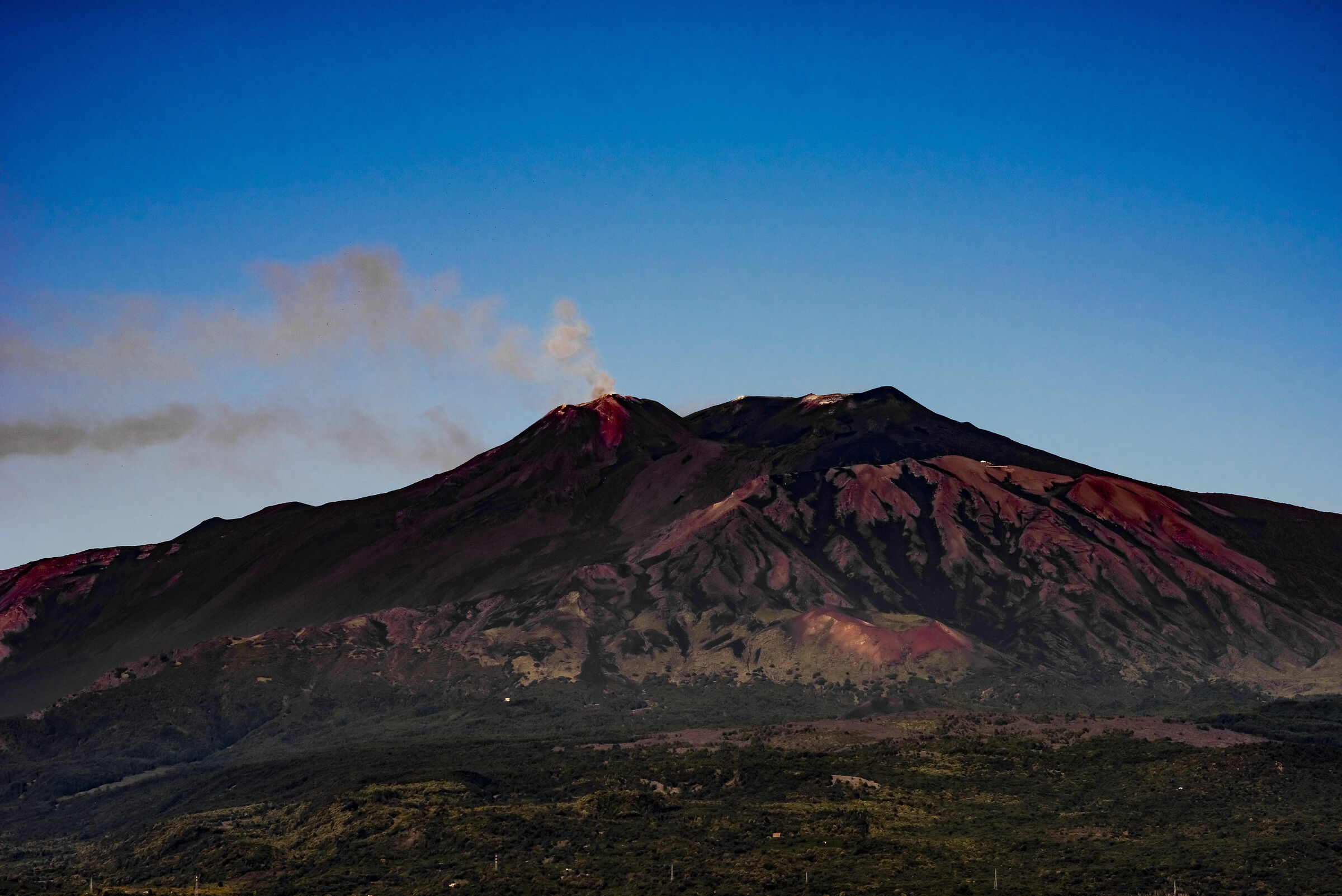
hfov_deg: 10.3
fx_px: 7458
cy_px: 448
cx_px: 671
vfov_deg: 6.9
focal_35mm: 200
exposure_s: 1/400
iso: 160
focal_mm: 200
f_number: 11
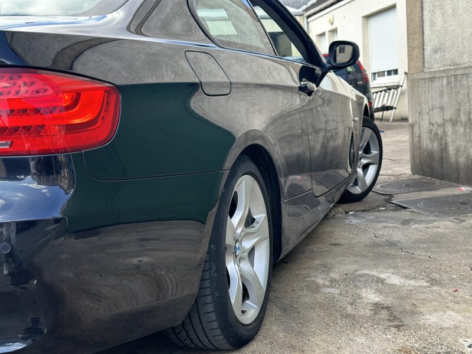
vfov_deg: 30.3
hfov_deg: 39.7
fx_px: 654
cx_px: 236
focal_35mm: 48
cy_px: 177
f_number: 1.78
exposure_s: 1/337
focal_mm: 6.86
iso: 64
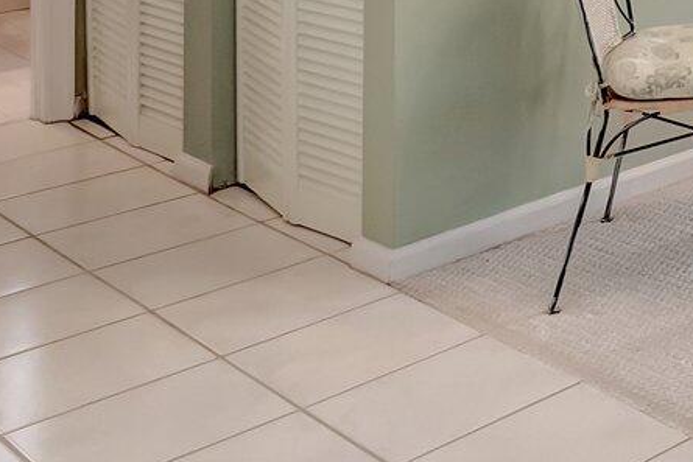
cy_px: -341
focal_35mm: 69
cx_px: 1263
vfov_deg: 16.8
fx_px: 1329
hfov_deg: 20.3
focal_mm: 10
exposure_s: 1/15
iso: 1000
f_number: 8
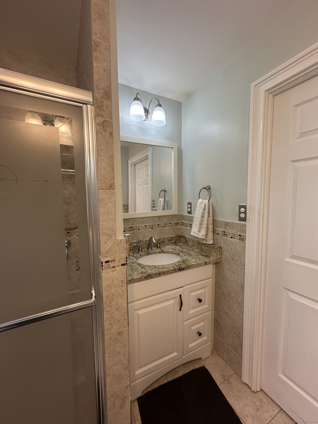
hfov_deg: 85.7
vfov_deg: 102.1
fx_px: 171
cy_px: 212
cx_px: 159
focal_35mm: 14
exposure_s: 1/120
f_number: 2.2
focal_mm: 2.22
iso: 80
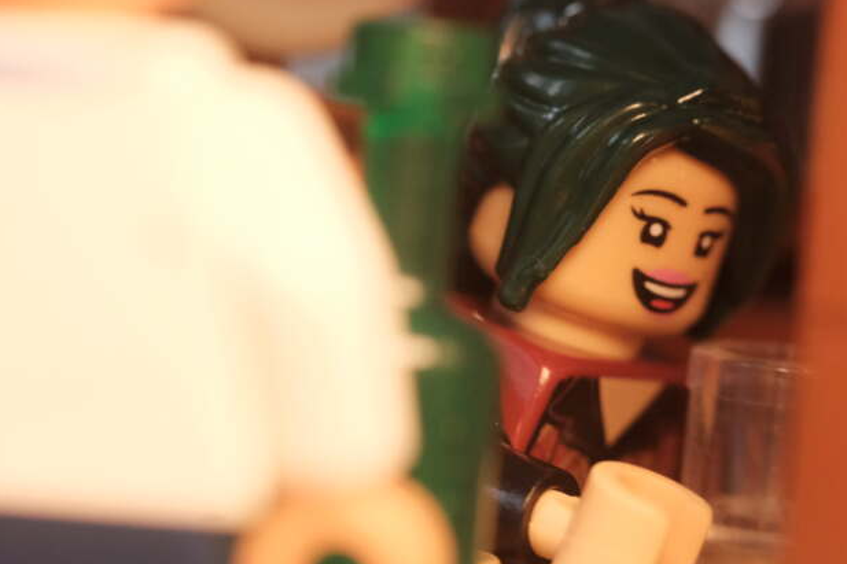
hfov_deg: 23.1
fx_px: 2070
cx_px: 522
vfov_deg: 15.5
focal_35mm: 88
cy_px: 244
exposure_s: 1/125
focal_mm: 35
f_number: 5
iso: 2000
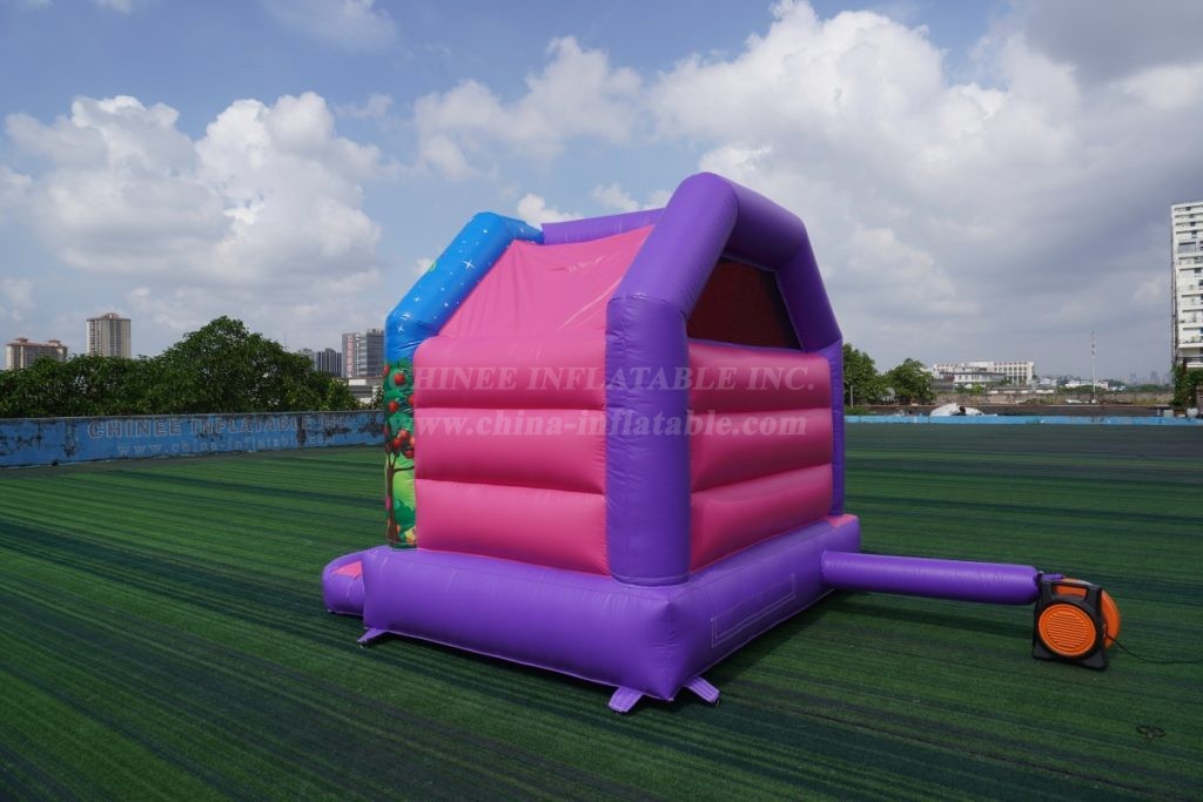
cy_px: 401
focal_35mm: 24
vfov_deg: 53.1
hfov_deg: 73.7
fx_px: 802
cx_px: 602
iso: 100
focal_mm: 16
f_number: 8
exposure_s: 1/400
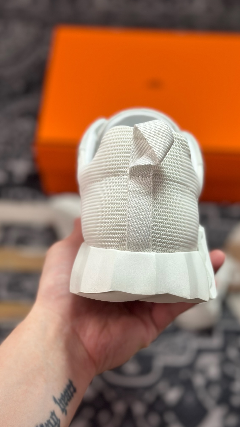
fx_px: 600
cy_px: 214
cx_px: 139
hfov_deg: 22.6
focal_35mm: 53
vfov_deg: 39.2
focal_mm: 6.86
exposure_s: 1/1212
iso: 80
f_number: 1.78
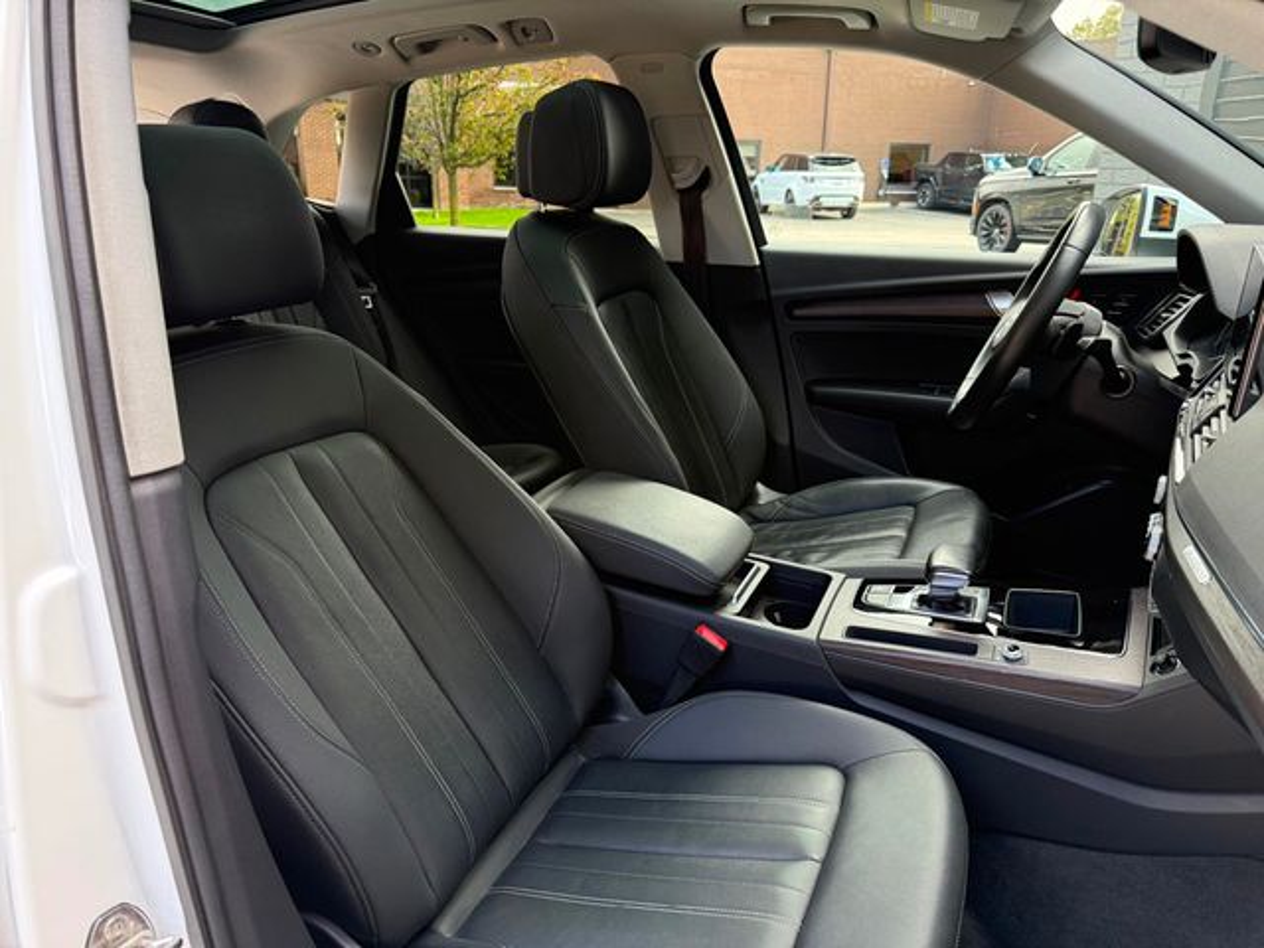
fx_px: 876
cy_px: 474
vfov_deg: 56.8
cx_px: 632
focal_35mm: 24
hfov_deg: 71.6
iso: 200
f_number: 1.78
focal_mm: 6.76
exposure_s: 1/227
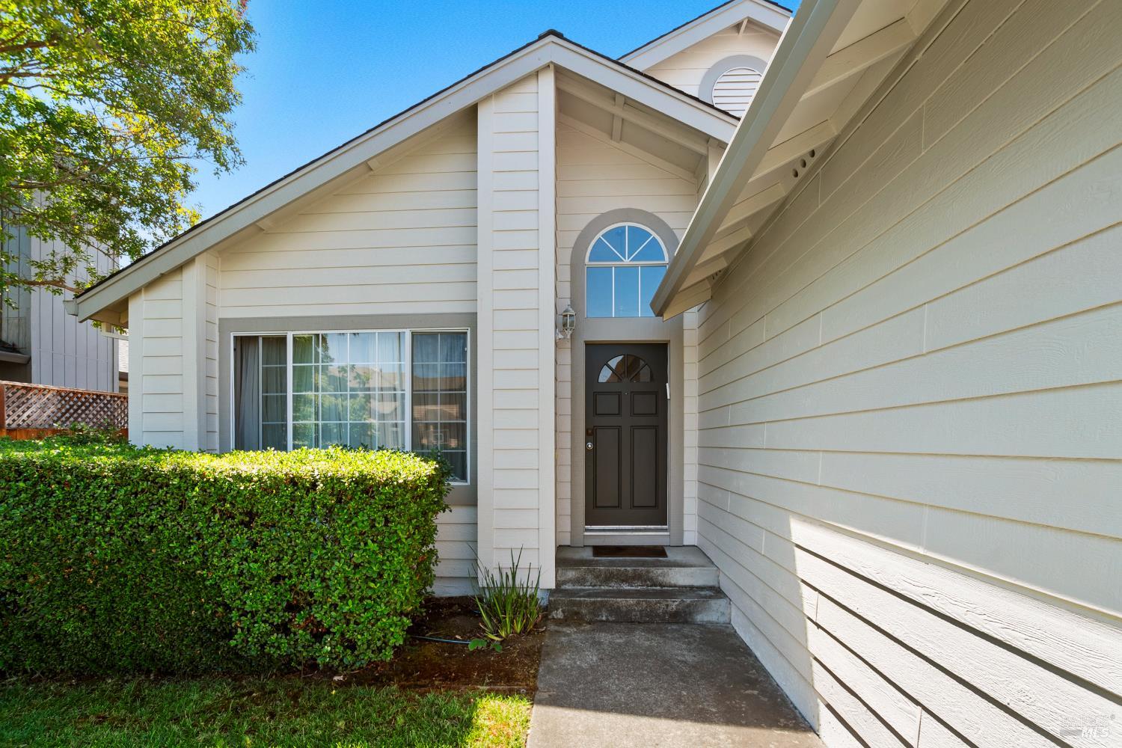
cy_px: 374
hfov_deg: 100.4
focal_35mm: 15
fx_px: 467
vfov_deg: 77.3
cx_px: 561
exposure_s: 1/60
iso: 100
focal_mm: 10
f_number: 8
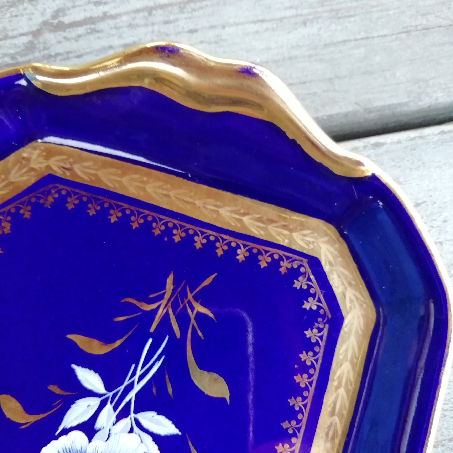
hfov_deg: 52.5
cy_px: 248
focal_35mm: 31
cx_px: 225
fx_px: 459
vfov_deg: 52.5
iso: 80
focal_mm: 3.21
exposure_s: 1/33.3
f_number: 2.2
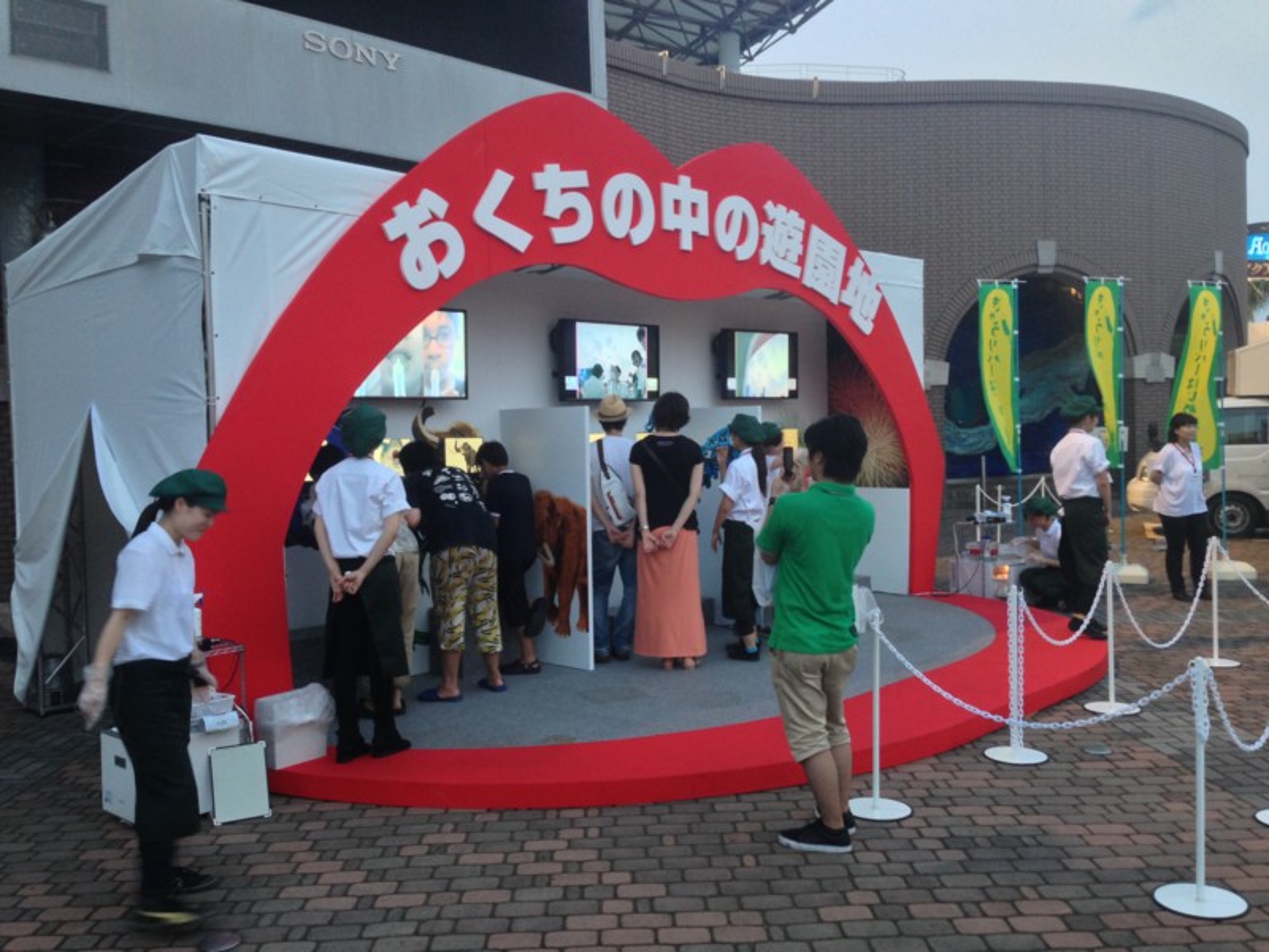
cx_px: 634
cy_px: 476
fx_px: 1210
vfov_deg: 42.9
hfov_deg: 55.4
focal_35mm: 33
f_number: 2.4
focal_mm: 4.13
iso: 100
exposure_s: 1/20
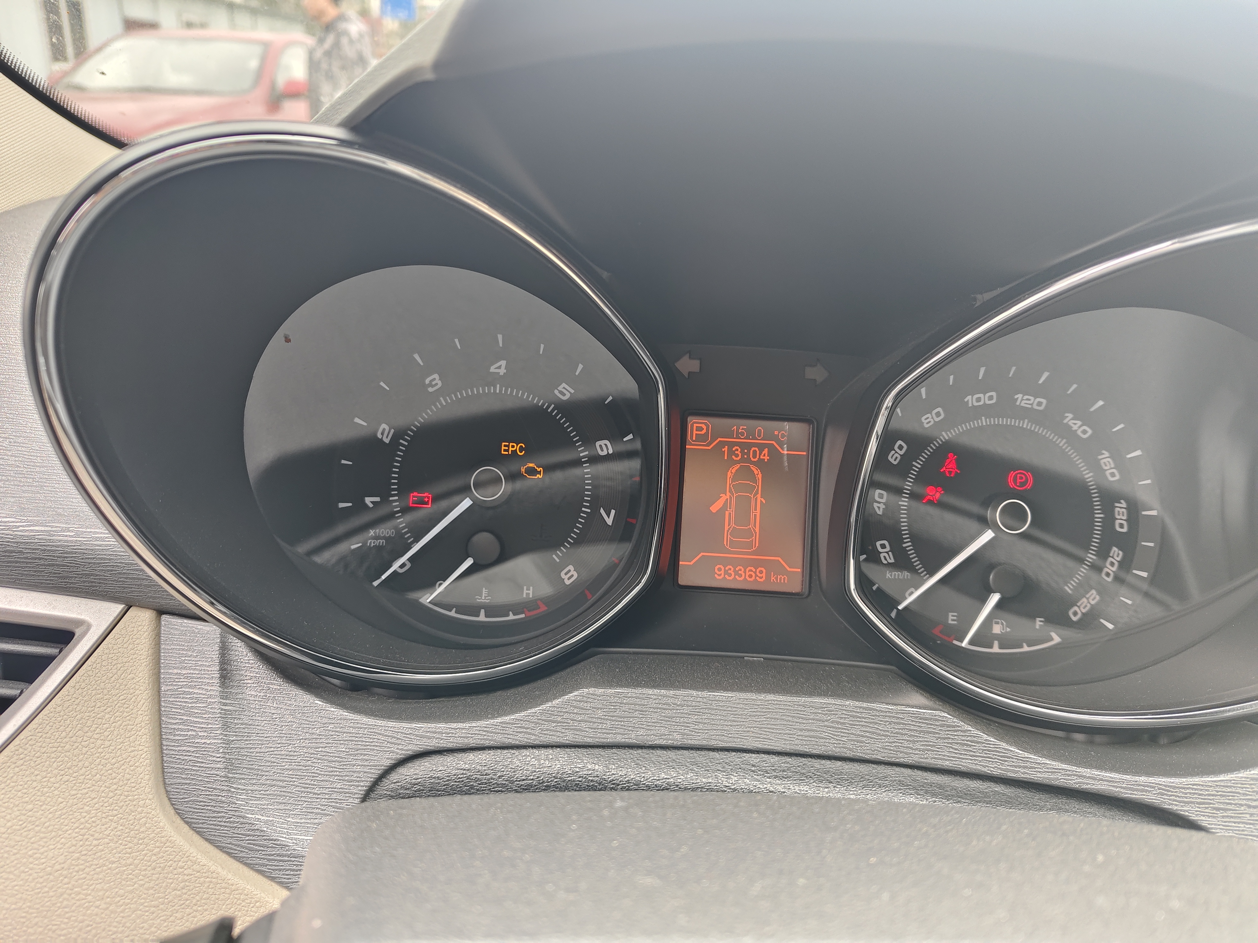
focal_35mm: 23
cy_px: 472
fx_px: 836
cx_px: 629
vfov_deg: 58.9
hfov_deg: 73.9
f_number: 1.88
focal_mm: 5.56
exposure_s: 1/100
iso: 414
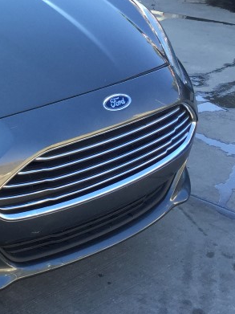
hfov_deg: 17.2
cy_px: 85
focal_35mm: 76
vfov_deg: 25.4
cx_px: -131
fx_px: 688
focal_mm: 4.15
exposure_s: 1/152
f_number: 2.2
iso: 32
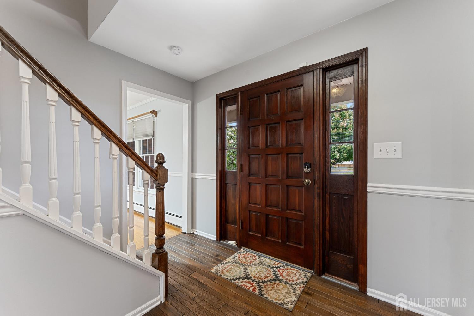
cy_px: 158
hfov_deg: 104.3
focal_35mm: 14
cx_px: 237
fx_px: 184
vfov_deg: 81.2
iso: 400
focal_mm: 14
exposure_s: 1/2
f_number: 9
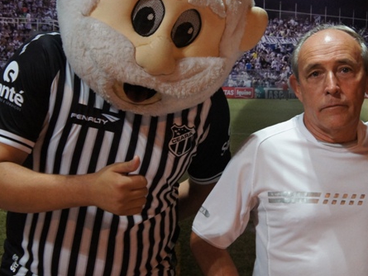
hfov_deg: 22.1
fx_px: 936
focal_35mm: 88
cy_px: 114
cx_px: 261
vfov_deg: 16.8
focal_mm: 34
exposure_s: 1/40
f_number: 4.5
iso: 1600
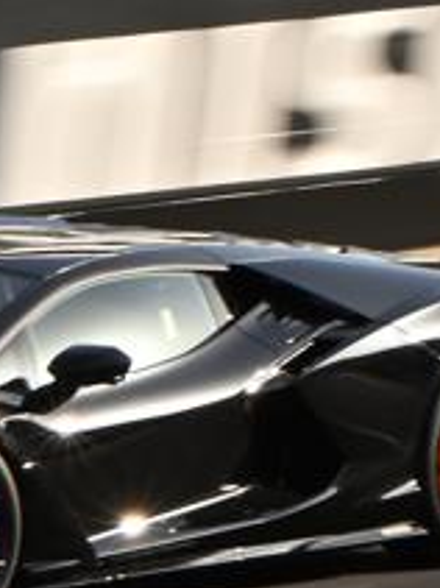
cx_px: -265
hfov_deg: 1.6
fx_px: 16027
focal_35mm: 945
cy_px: 468
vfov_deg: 2.1
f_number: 22
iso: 100
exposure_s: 1/30
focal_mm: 115
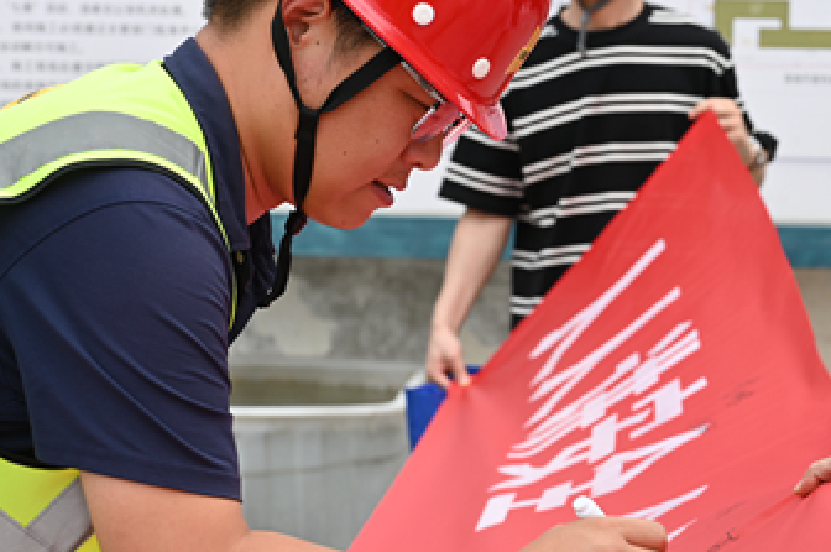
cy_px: 251
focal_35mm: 125
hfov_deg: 16.4
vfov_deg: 10.9
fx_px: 2881
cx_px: 542
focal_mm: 70
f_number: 6.3
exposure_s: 1/320
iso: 100
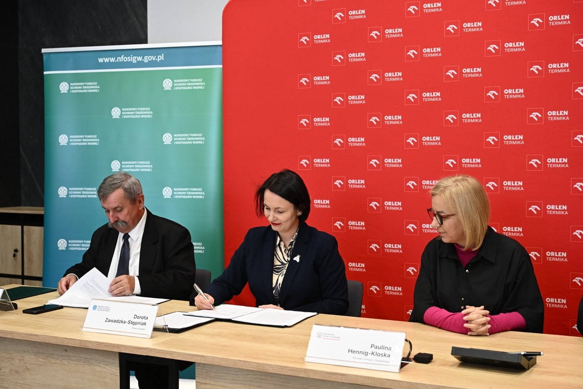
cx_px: 292
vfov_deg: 27.5
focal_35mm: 49
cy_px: 194
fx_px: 793
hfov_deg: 40.3
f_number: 4
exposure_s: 1/160
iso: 800
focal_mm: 49
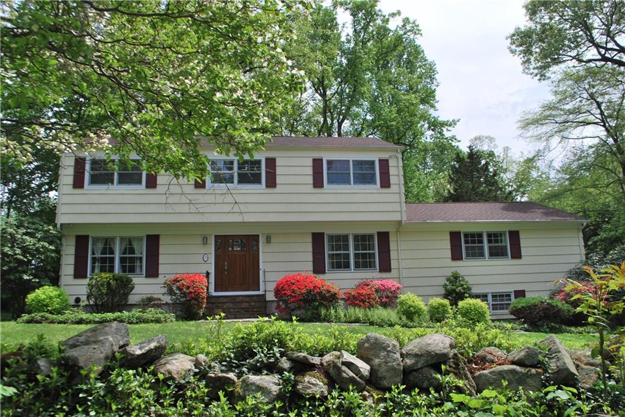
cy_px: 208
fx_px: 469
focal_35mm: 27
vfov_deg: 48.0
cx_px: 312
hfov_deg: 67.4
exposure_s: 1/250
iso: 100
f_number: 8
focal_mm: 18
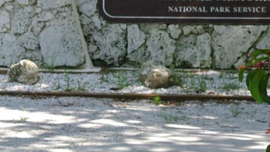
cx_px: 178
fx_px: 1167
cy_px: 15
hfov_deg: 13.2
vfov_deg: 7.4
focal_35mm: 163
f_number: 5.6
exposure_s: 1/100
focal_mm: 30
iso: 100
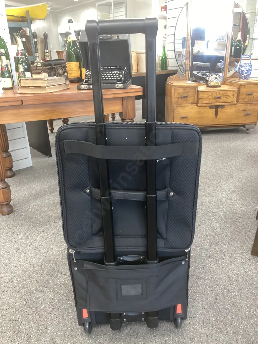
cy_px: 172
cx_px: 129
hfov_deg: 49.7
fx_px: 278
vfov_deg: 63.4
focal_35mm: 28
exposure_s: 1/50
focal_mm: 3.99
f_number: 1.8
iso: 160
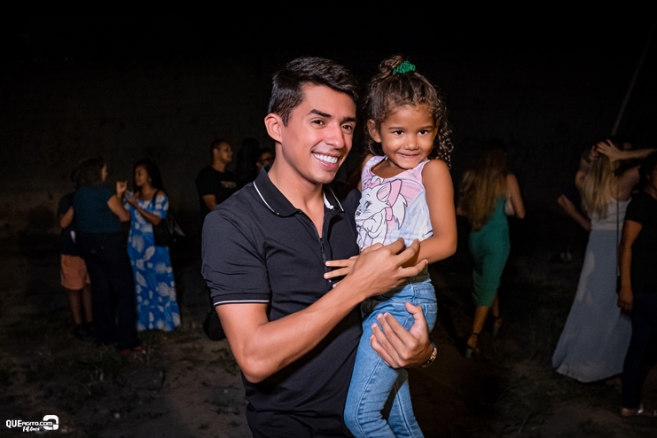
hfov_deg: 53.1
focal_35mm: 36
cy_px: 219
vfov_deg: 36.9
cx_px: 328
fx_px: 657
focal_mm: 24
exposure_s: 1/400
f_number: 2.5
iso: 2500
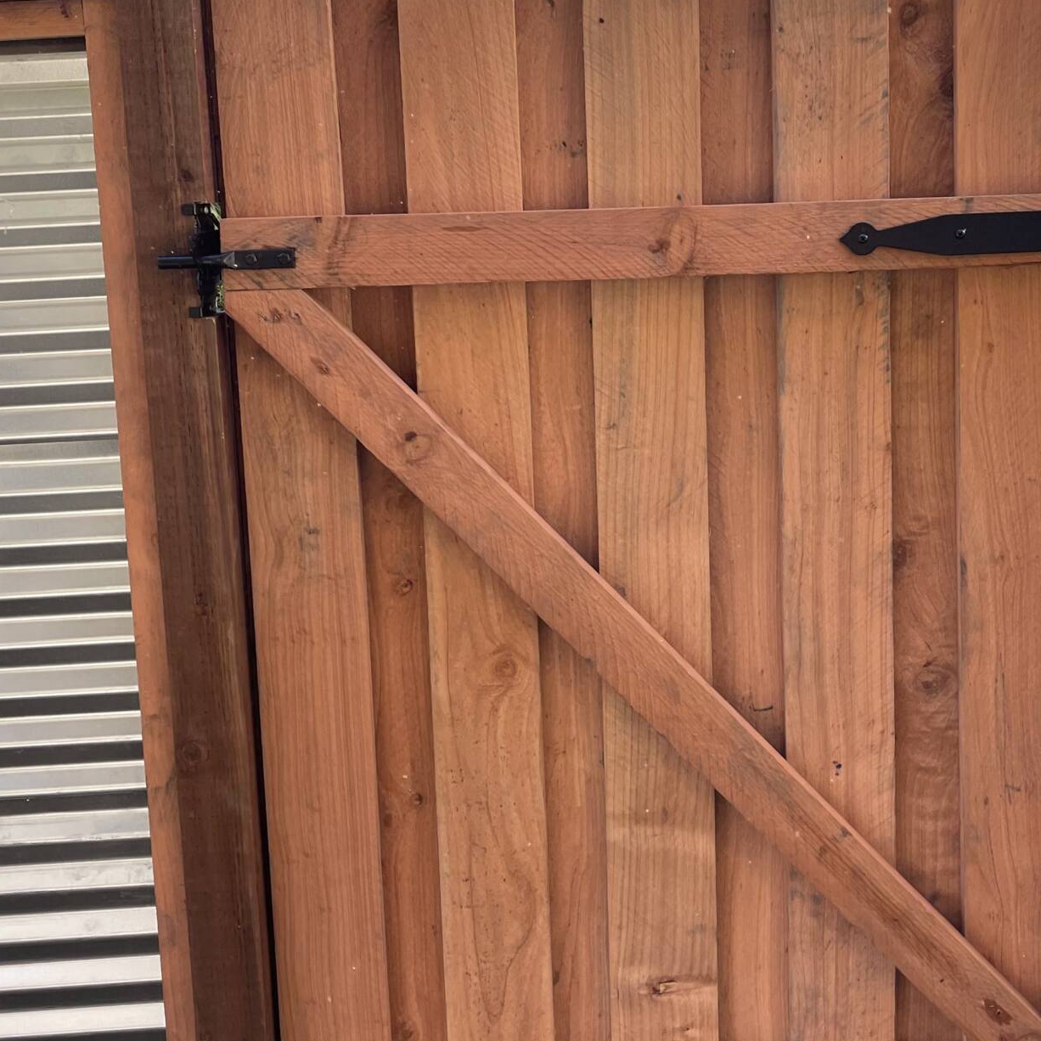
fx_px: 1633
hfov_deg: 35.2
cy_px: 374
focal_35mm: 48
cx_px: 620
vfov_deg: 35.1
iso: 32
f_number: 1.6
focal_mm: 5.1
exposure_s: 1/278
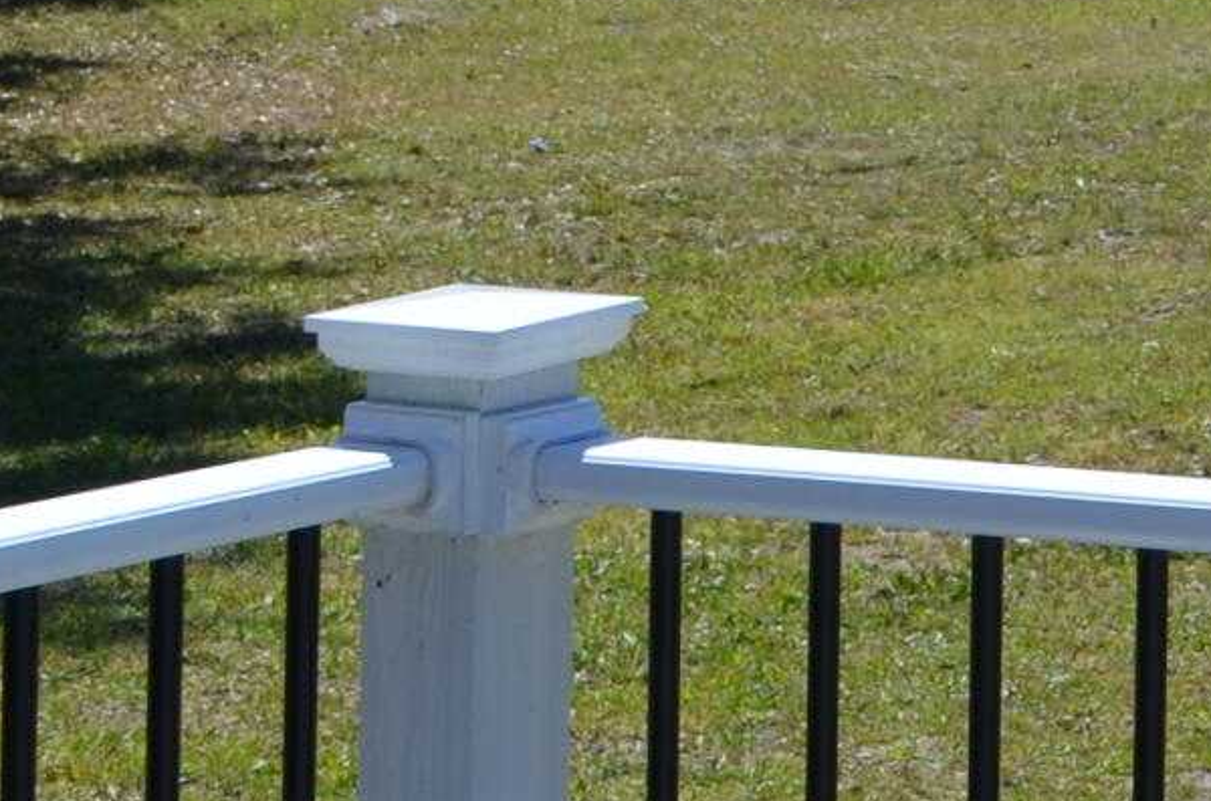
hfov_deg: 10.2
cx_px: 2781
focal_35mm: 180
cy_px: -576
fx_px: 6041
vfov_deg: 7.4
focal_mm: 24
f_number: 8
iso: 100
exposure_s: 1/250
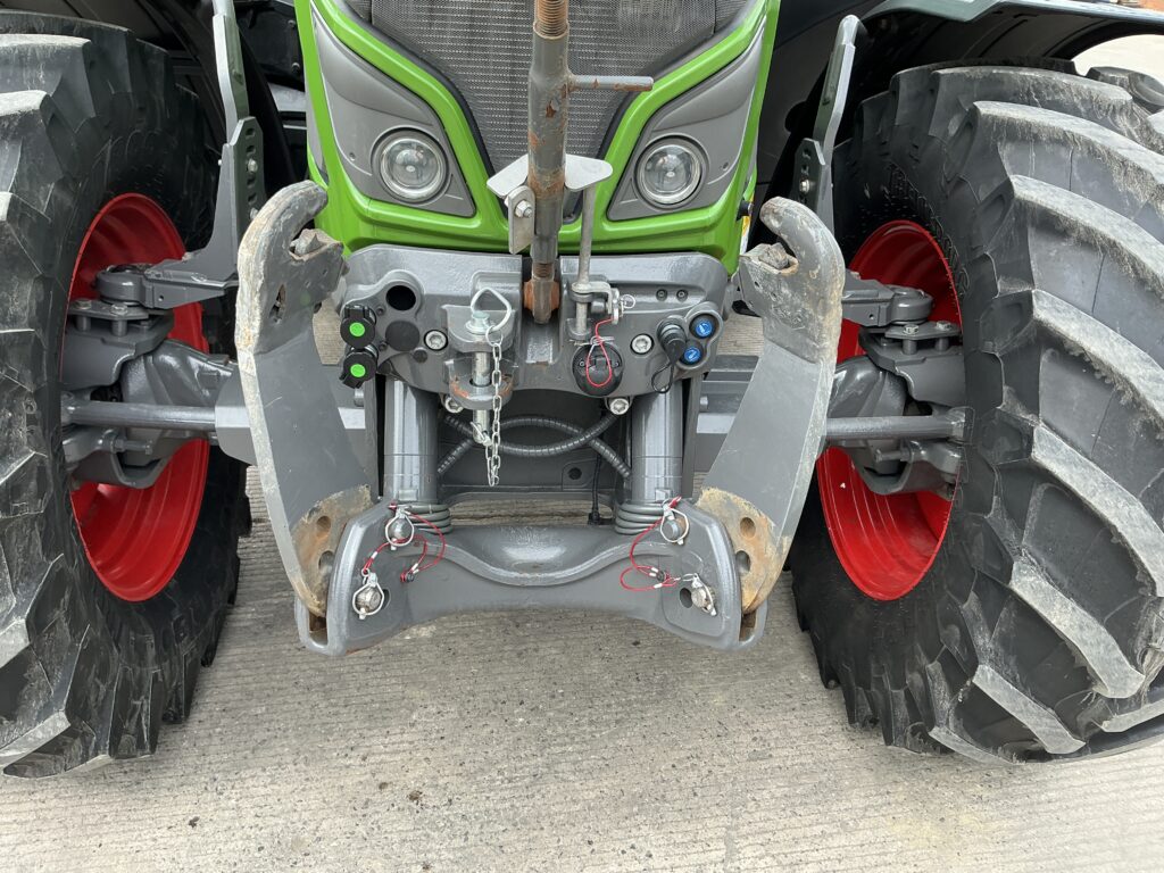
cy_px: 436
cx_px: 582
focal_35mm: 28
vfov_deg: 49.7
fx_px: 942
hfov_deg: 63.4
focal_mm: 3
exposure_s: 1/124
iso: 16
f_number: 1.8
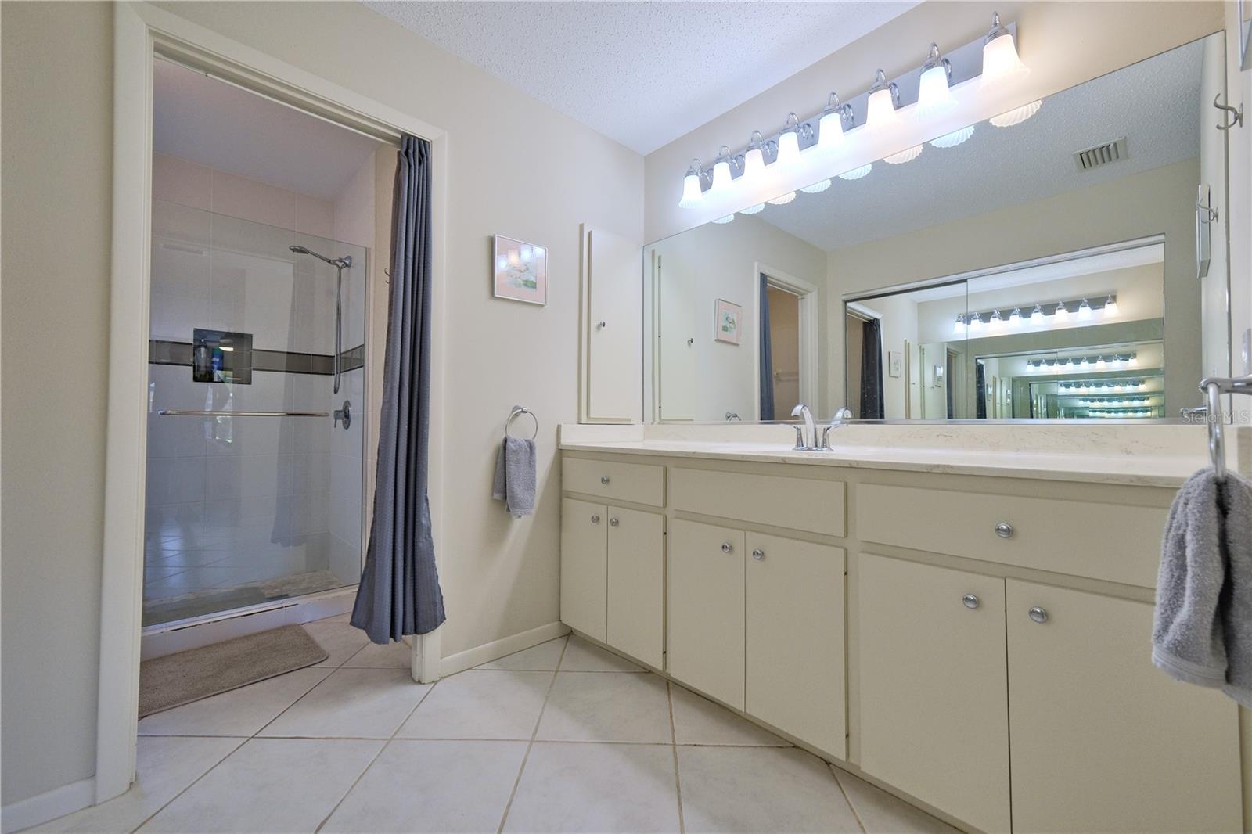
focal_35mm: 13
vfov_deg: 85.4
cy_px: 417
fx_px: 452
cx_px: 626
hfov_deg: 108.3
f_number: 4
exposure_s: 1/160
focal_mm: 8.9
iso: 640
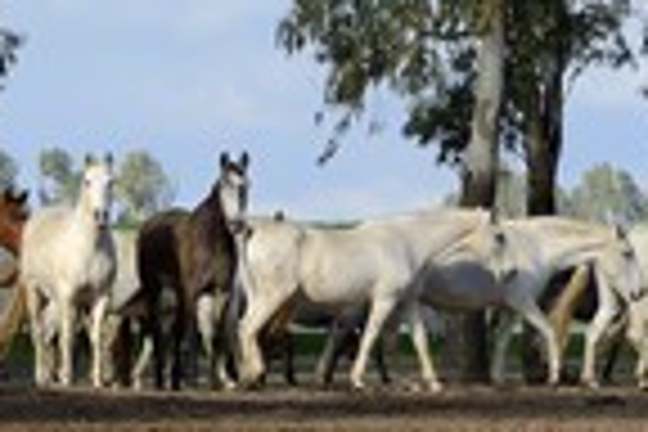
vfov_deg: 2.4
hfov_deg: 3.5
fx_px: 10493
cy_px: -72
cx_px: 27
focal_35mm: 583
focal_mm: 200
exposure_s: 1/400
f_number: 13
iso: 400
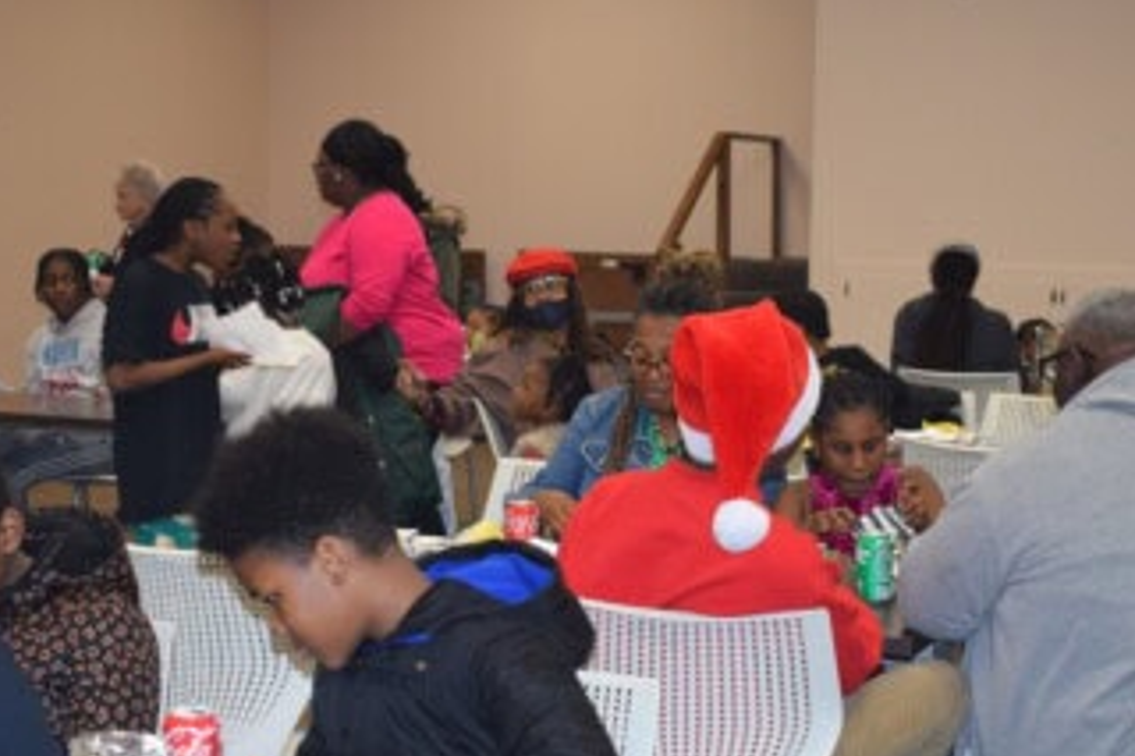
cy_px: 586
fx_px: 2393
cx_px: 511
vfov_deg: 17.8
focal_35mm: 76
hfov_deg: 26.7
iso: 800
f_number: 4.5
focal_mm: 27
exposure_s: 1/80
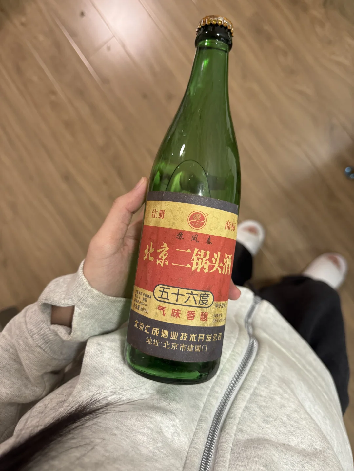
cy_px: 236
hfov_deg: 56.8
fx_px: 327
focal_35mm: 24
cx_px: 177
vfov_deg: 71.6
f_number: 1.78
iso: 320
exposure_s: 1/50
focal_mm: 6.76
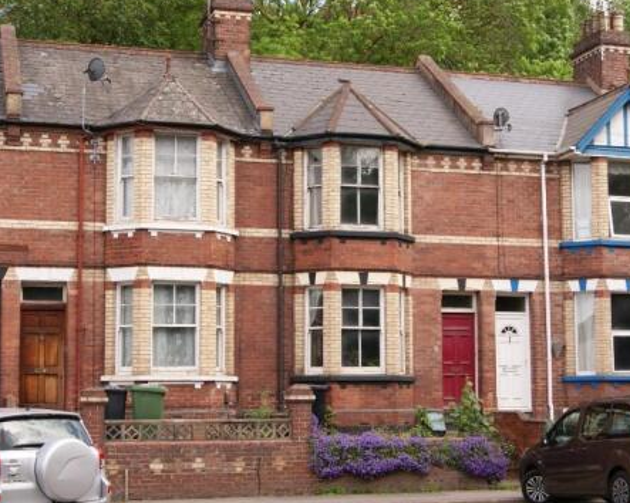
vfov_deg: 21.0
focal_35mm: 73
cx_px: 385
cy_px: 269
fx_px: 1355
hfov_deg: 26.1
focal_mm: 35
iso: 100
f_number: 9
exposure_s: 1/160
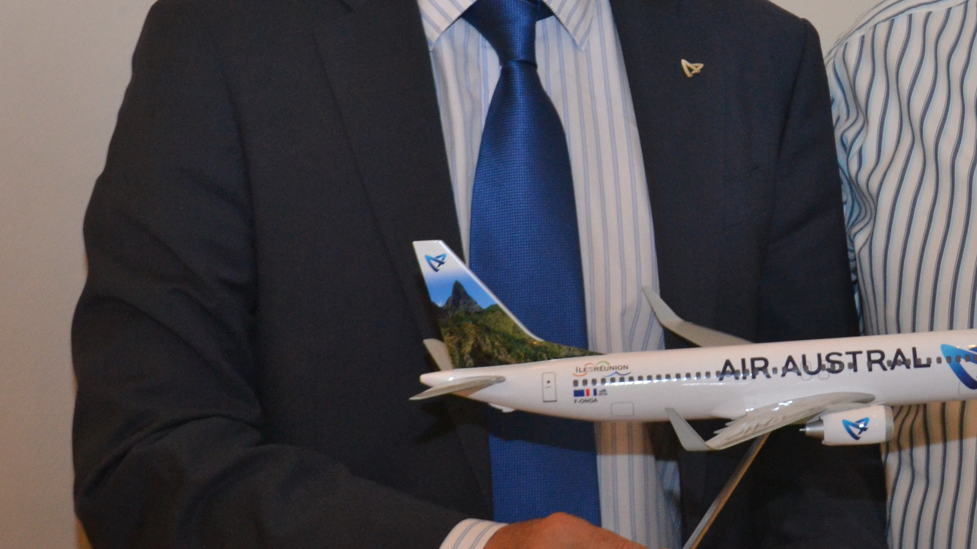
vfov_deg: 12.1
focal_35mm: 99
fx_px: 2565
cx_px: 825
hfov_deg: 21.2
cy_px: 37
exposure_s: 1/60
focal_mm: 32
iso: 1100
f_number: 4.8
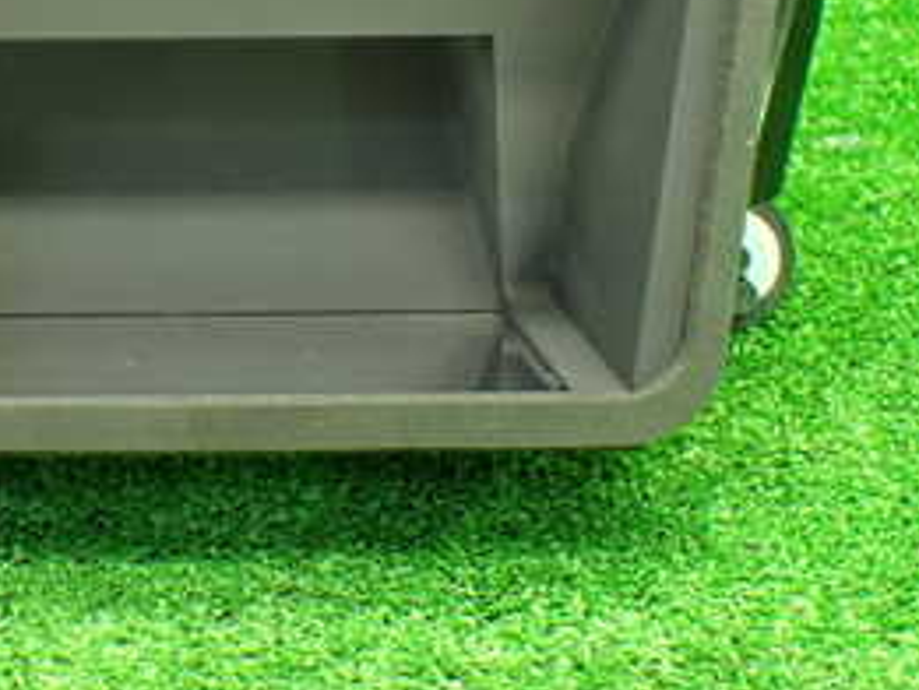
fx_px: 1833
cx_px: 169
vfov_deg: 20.9
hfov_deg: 27.5
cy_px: 88
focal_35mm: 69
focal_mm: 5.4
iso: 800
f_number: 2.3
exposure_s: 1/50
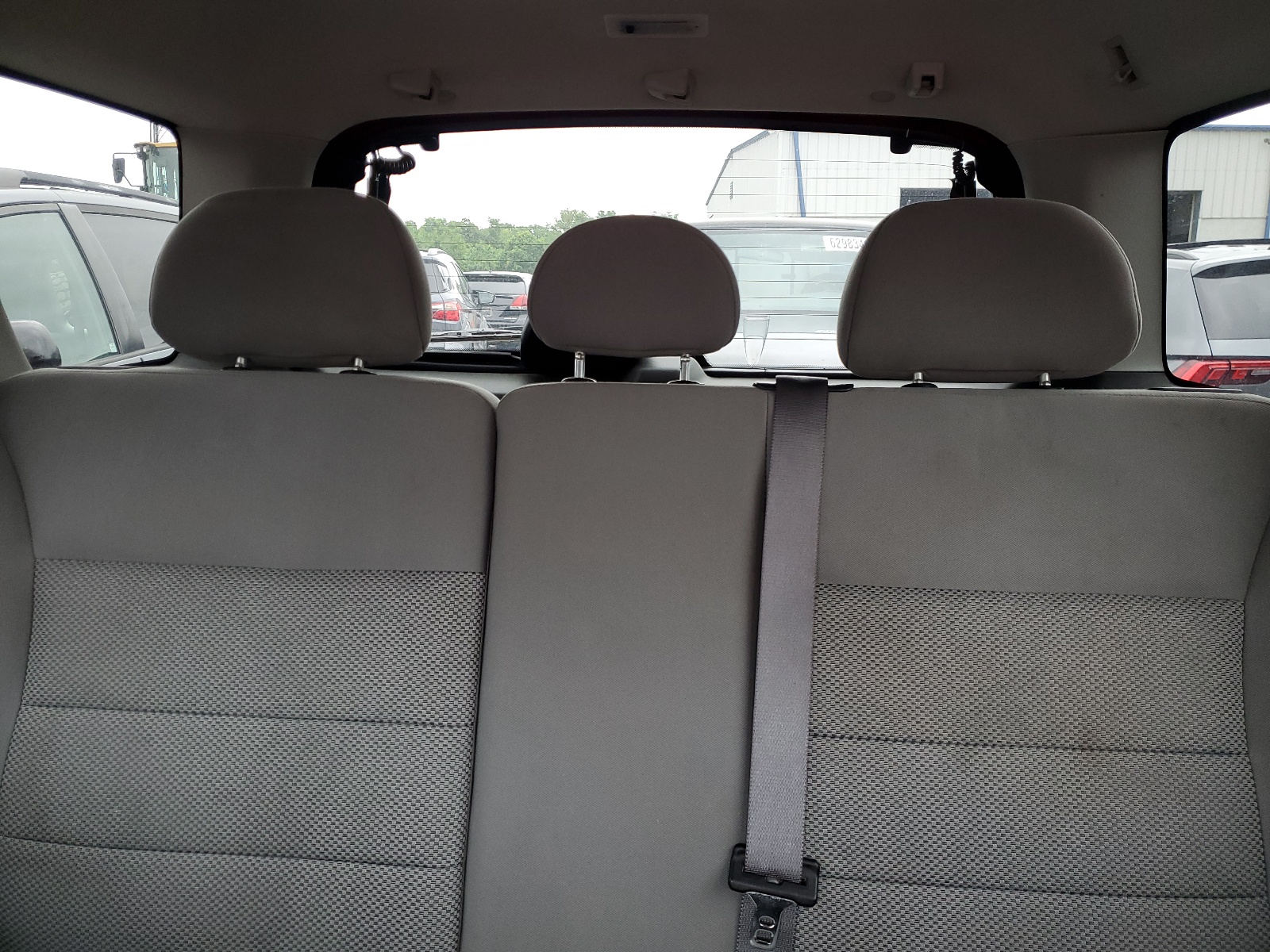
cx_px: 635
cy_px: 476
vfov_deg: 53.1
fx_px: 954
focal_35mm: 26
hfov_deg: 67.3
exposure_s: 1/60.2
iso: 86
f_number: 1.5
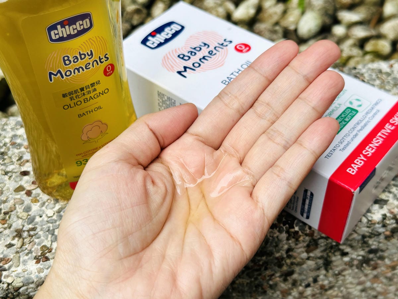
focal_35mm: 48
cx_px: 199
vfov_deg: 30.3
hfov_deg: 39.7
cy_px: 150
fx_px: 552
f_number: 1.78
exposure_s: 1/1323
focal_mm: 6.86
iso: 64
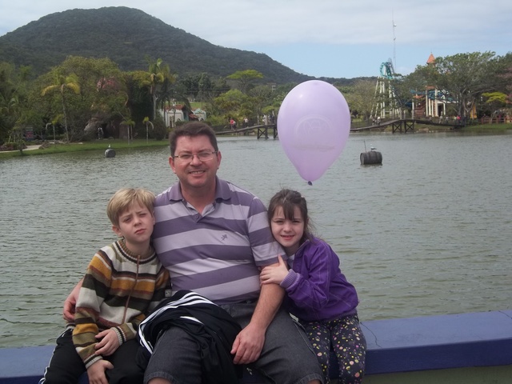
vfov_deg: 29.7
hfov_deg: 38.9
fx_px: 725
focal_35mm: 49
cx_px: 256
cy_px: 192
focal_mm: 8.8
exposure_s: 1/80
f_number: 11.1
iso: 64
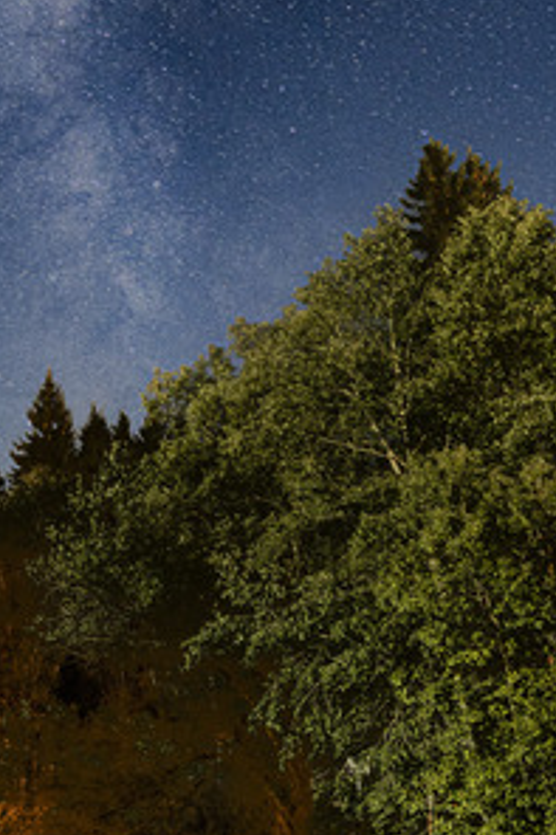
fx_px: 1299
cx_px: 59
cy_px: 178
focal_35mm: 56
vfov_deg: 34.7
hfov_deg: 23.5
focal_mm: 24
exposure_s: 30
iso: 3200
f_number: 4
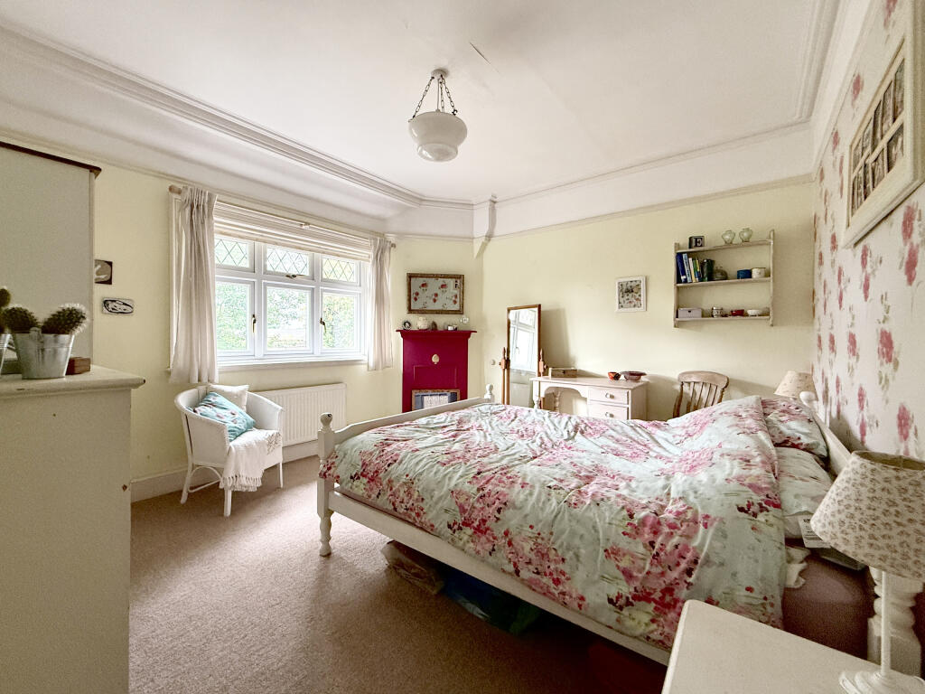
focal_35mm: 14
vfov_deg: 85.7
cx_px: 462
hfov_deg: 102.1
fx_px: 374
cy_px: 347
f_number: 2.2
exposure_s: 1/99
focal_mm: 2.22
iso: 320
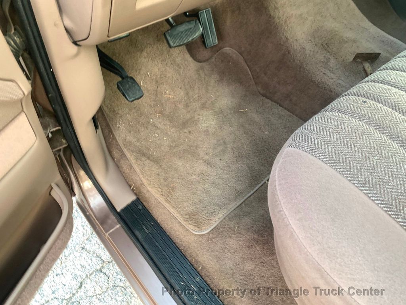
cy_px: 152
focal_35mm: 26
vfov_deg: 53.1
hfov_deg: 67.3
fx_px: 305
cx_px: 203
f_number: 1.8
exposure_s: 1/60
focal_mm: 4.25
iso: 125
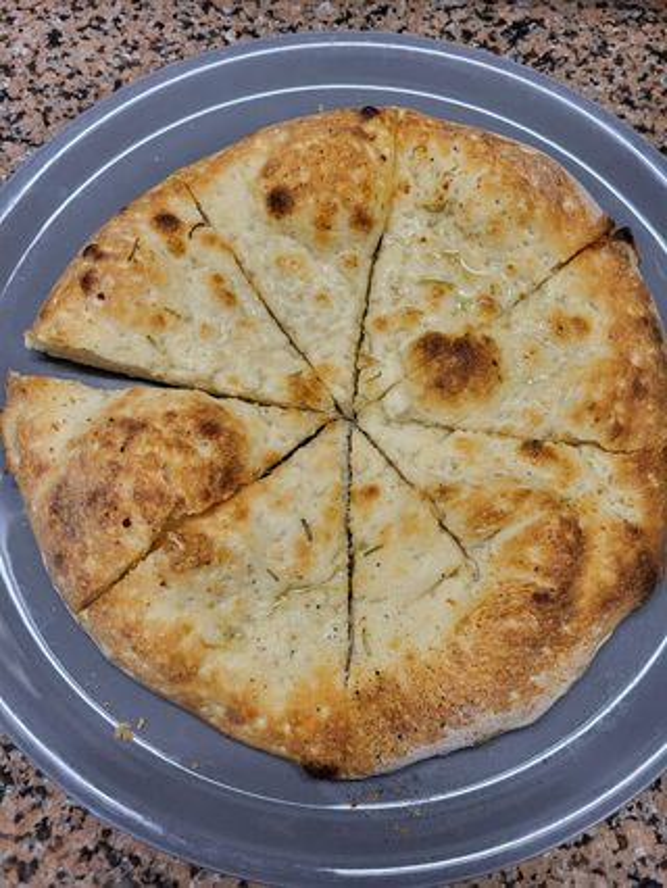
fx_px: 667
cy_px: 444
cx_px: 334
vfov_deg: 67.3
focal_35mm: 26
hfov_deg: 53.1
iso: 200
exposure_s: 1/50
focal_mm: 5.4
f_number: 1.8
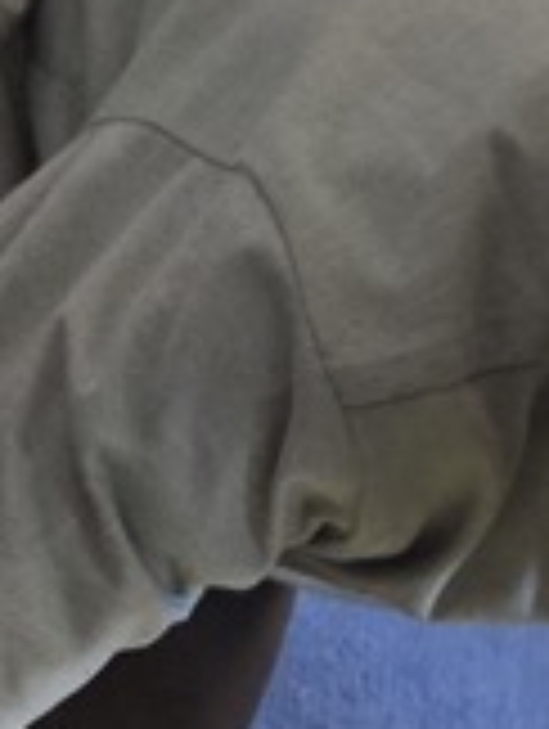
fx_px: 3058
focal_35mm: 145
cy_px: 770
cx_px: 702
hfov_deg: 10.1
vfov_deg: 13.4
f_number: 1.8
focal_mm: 5.4
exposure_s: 1/120
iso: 640
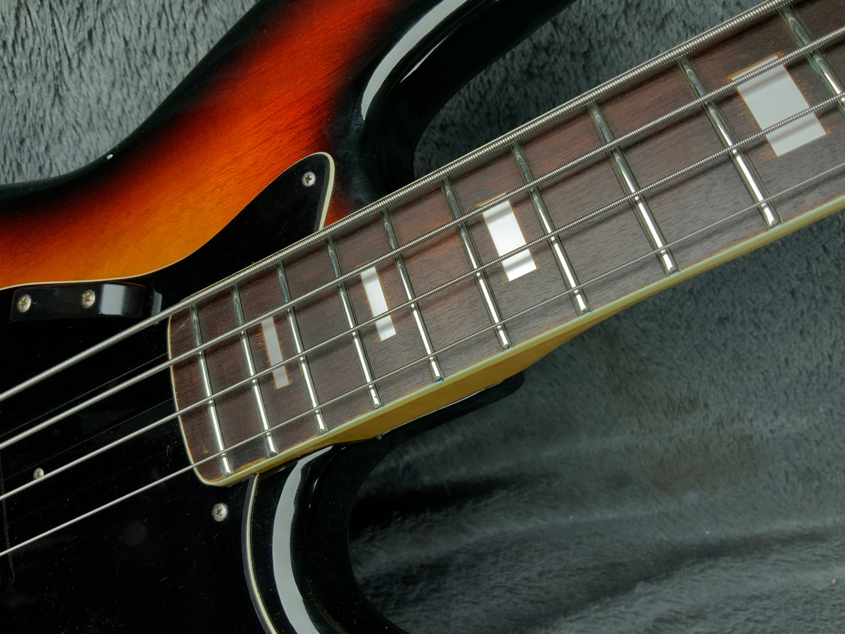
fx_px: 708
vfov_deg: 48.2
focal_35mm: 29
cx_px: 422
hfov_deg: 61.7
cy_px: 317
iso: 50
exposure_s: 1/100
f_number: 1.8
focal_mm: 3
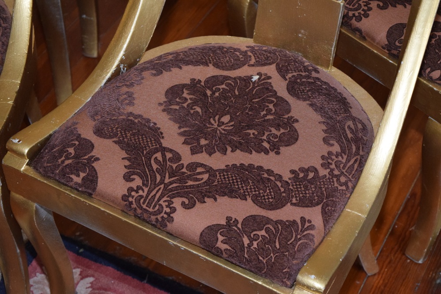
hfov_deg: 24.6
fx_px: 1011
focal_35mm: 82
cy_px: 147
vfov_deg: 16.6
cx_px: 220
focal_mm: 55
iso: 3200
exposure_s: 1/60
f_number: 5.6
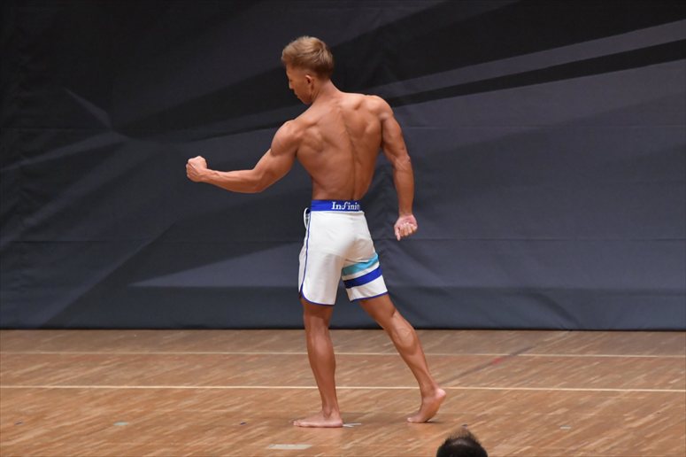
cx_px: 343
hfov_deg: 7.2
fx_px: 5428
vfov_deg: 4.8
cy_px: 228
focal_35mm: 285
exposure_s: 1/400
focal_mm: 190
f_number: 5.6
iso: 6400
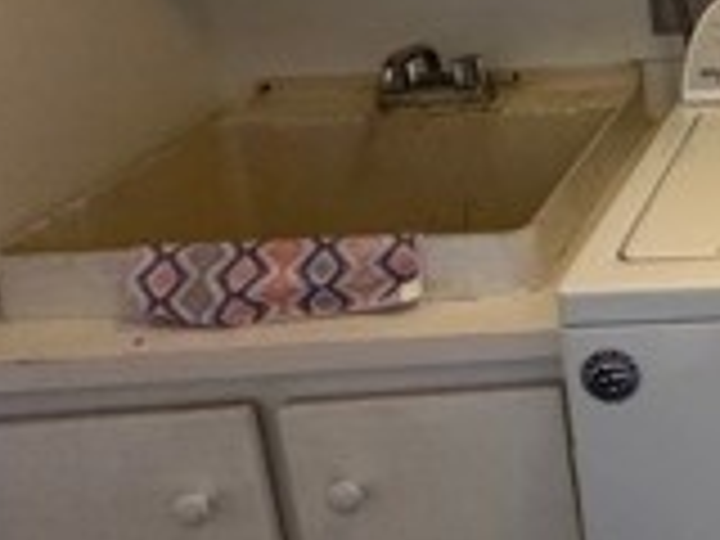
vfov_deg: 24.7
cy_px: -18
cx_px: 1053
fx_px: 1165
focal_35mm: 56
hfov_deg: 26.2
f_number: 2.2
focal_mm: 2.22
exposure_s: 1/60
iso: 320
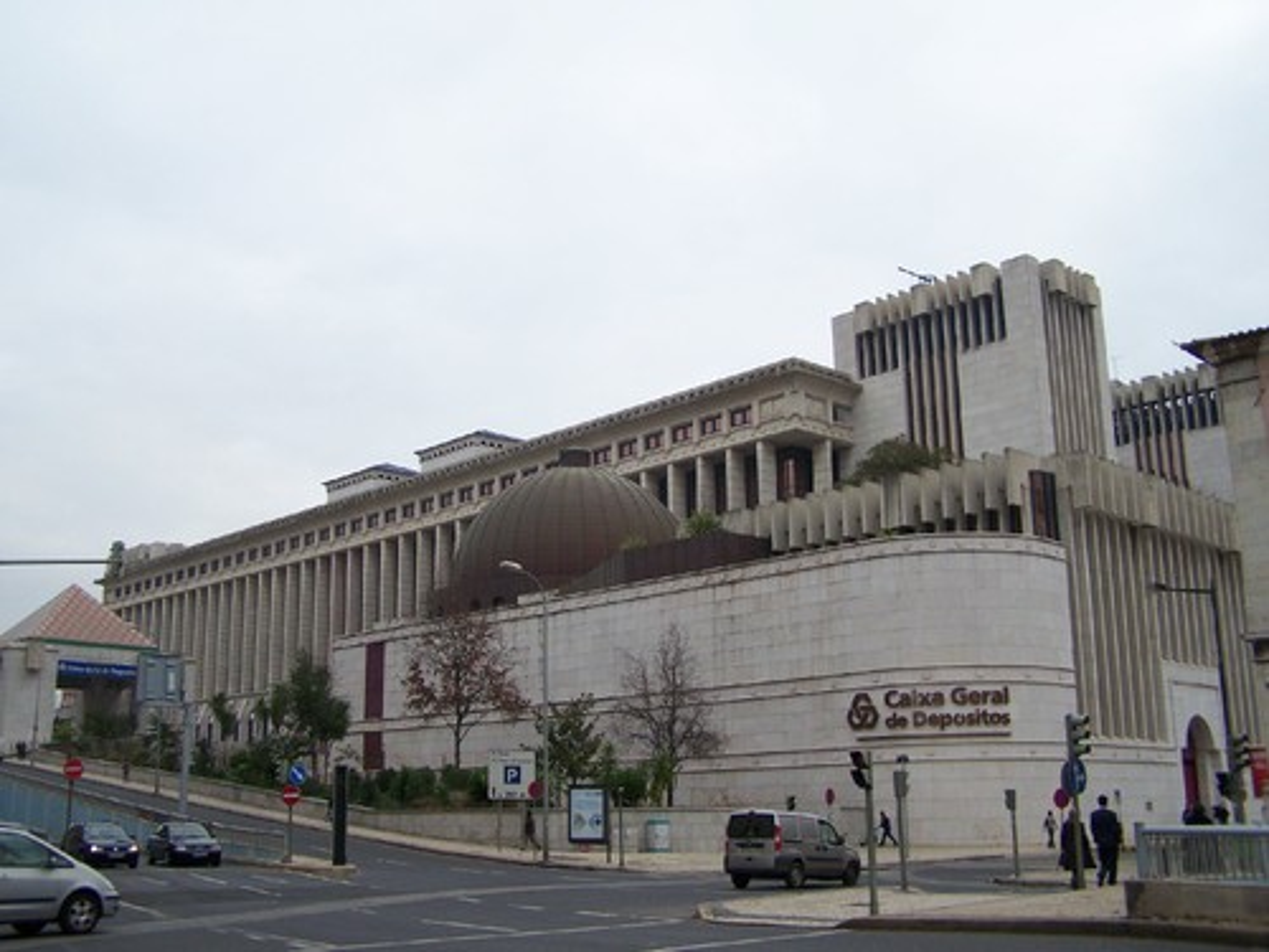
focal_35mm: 38
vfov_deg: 37.7
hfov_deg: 49.0
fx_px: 1393
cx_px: 634
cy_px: 476
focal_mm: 6.3
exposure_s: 1/800
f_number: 2.8
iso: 80
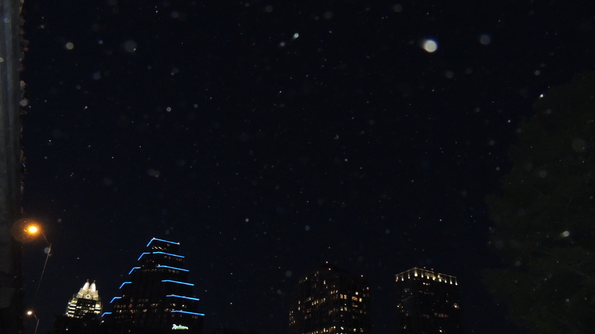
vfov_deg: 42.5
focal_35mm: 27
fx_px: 426
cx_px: 295
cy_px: 210
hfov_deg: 69.9
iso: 800
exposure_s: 1/30
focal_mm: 4.3
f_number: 3
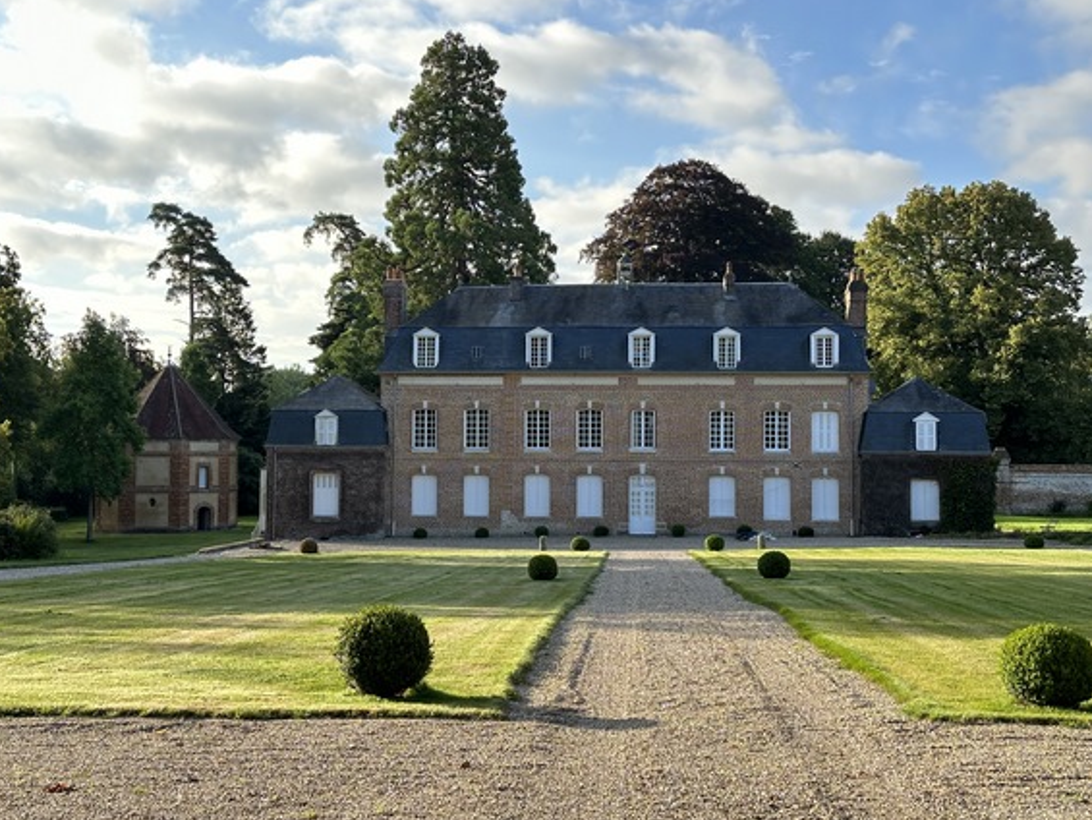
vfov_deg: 28.6
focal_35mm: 51
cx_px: 524
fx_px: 1609
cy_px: 395
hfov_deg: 37.5
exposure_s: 1/694
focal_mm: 6.86
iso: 64
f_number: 1.78
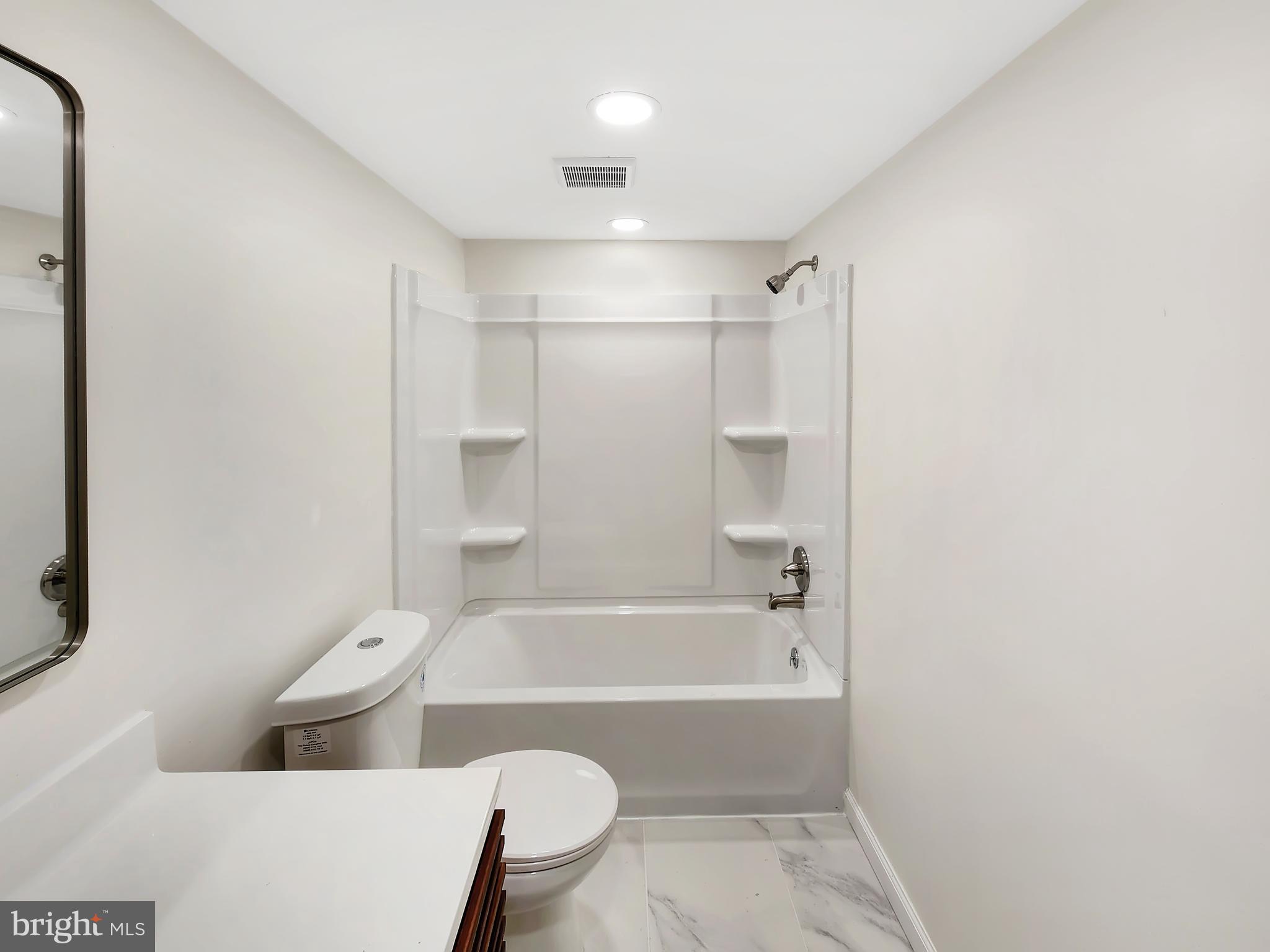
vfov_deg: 89.9
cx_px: 635
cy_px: 476
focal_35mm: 13
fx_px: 477
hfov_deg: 106.2
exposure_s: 1/60
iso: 80
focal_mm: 2.2
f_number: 2.2
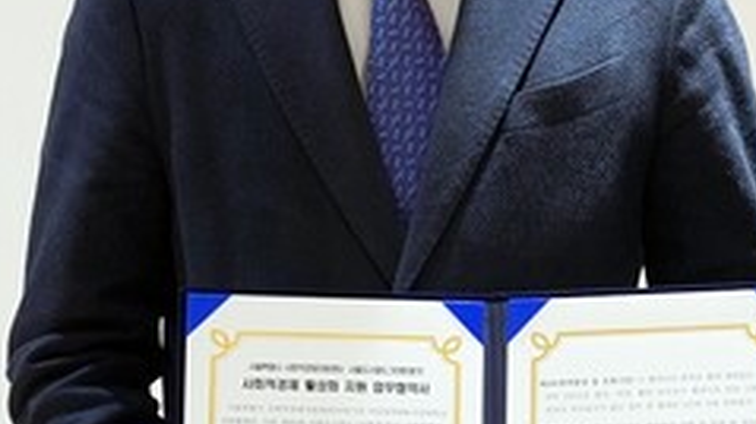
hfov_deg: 6.9
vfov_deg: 3.9
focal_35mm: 312
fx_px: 6249
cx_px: 747
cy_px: -146
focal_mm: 74
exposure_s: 1/160
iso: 1000
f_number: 4
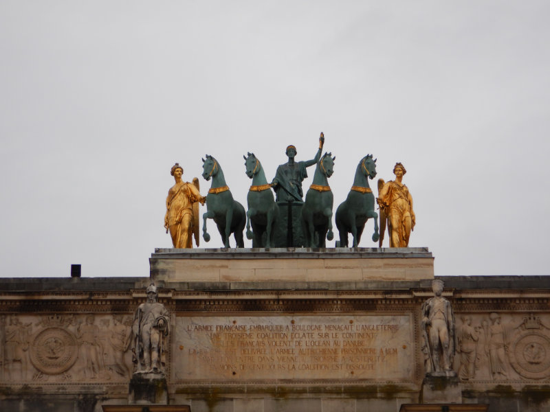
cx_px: 275
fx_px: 1907
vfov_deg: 12.3
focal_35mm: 120
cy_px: 206
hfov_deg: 16.4
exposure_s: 1/200
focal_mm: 21.5
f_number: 4.9
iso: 125
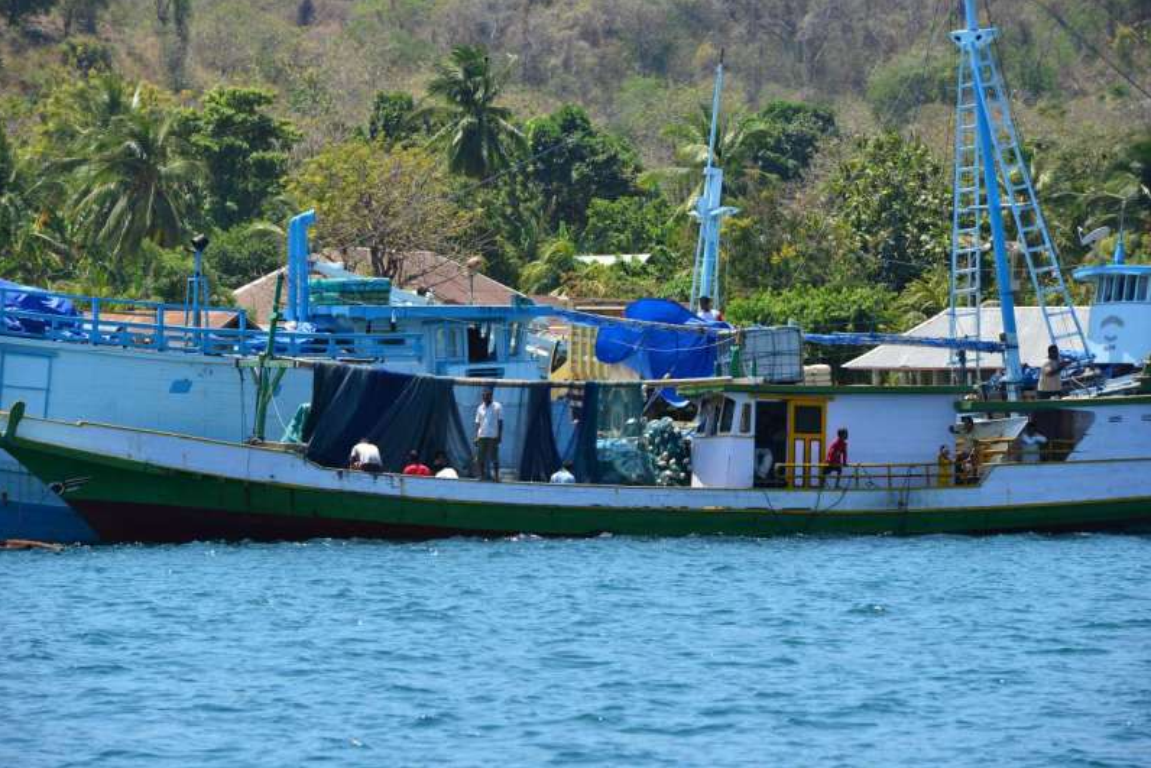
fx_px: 6427
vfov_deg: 6.8
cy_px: 383
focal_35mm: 201
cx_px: 574
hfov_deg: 10.2
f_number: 9
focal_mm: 200
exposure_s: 1/500
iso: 250
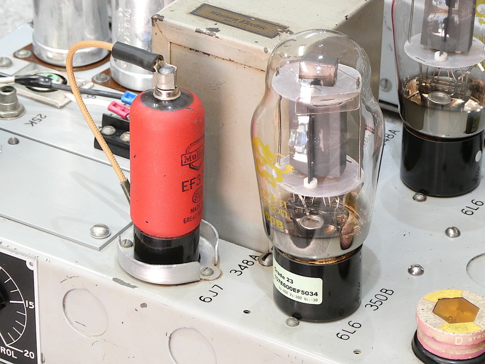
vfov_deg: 11.0
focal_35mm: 135
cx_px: 242
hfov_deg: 14.6
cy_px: 182
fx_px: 1891
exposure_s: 1/15
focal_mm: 24.2
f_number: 6.3
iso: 400
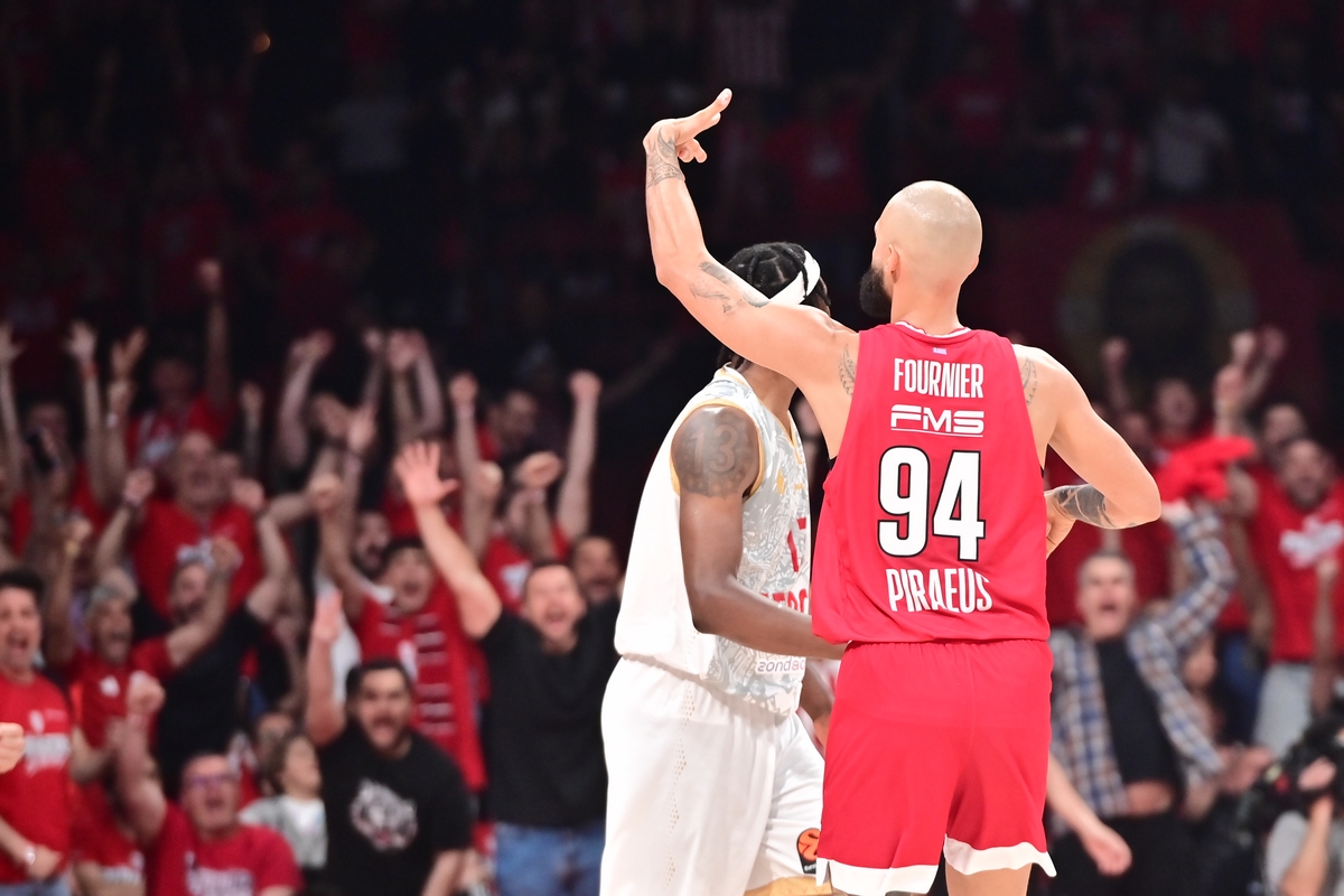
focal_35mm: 200
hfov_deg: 10.3
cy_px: 448
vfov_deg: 6.9
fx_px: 7466
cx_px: 672
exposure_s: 1/1000
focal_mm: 200
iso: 2500
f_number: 3.2
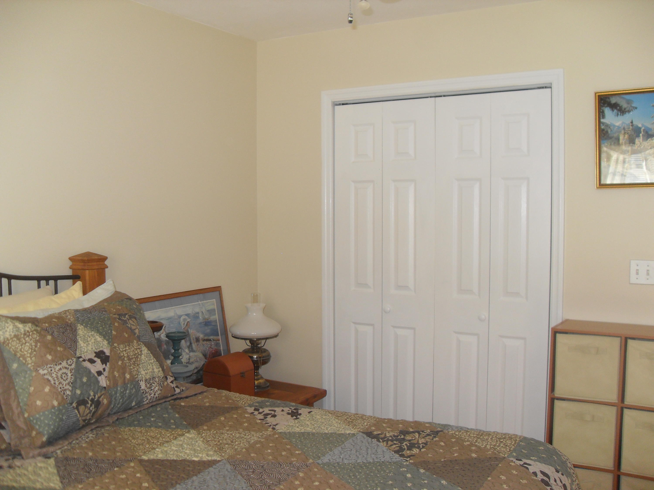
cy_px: 245
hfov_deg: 54.0
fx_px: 642
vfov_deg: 41.8
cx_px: 327
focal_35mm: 34
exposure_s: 1/45
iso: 100
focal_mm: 6.3
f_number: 2.8
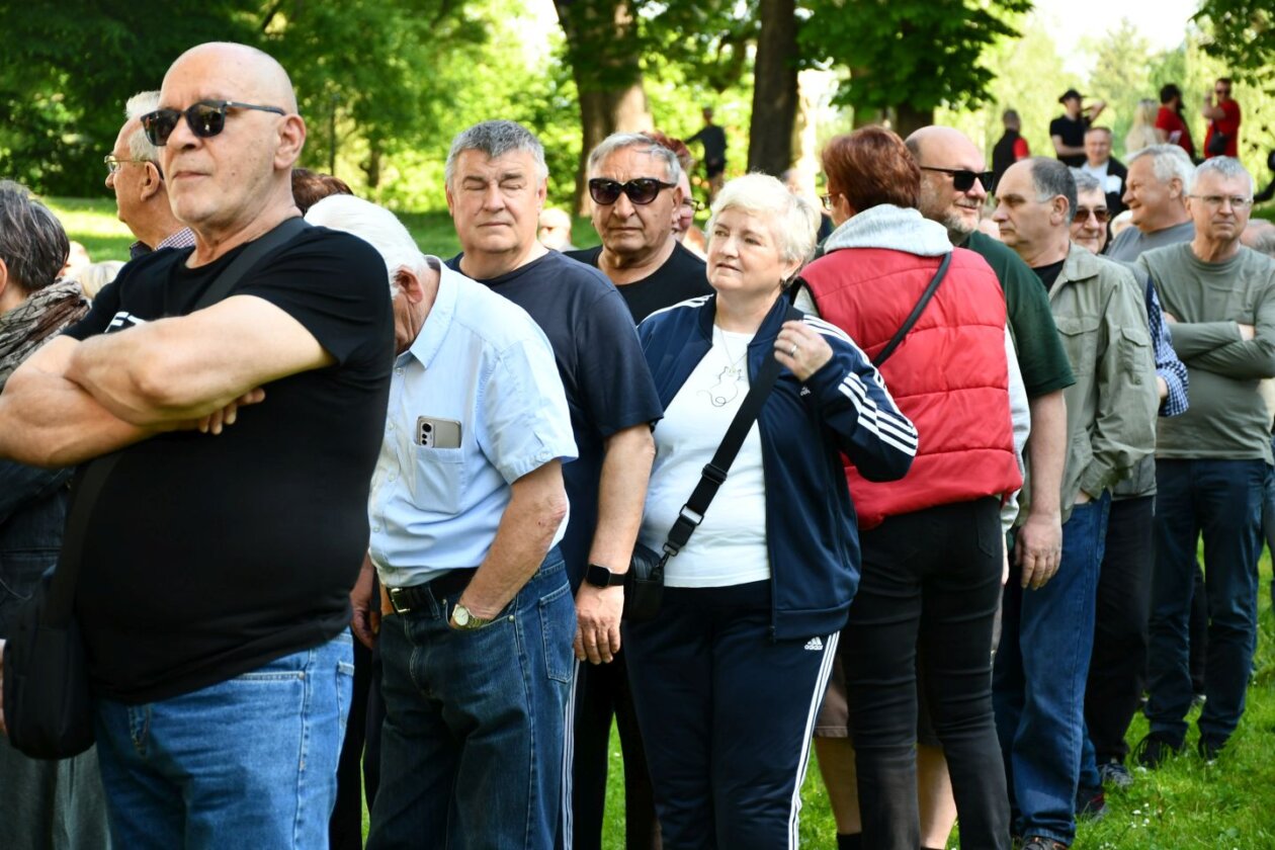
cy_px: 425
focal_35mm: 93
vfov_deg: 14.7
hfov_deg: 21.9
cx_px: 638
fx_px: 3293
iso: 500
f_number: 5
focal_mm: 62
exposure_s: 1/250
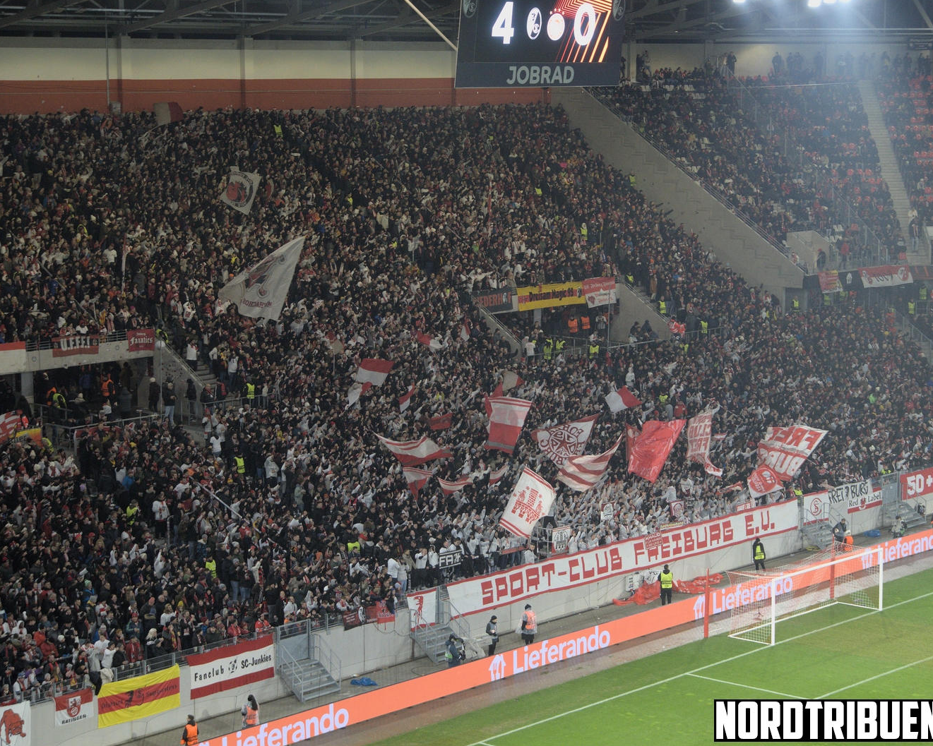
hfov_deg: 22.8
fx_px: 2308
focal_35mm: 84
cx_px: 535
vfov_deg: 18.4
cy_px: 373
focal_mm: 49
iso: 2500
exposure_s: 1/160
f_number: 5
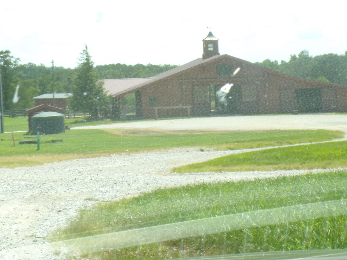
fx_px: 862
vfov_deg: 17.1
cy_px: 69
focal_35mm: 86
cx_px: 184
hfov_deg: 22.8
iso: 100
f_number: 9.5
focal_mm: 10.1
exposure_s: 1/60
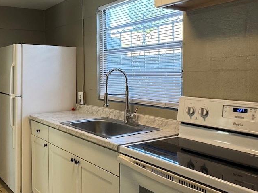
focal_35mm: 35
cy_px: 77
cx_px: 40
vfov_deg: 40.5
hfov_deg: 48.6
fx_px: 261
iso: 125
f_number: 2.2
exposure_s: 1/120
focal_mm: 2.22
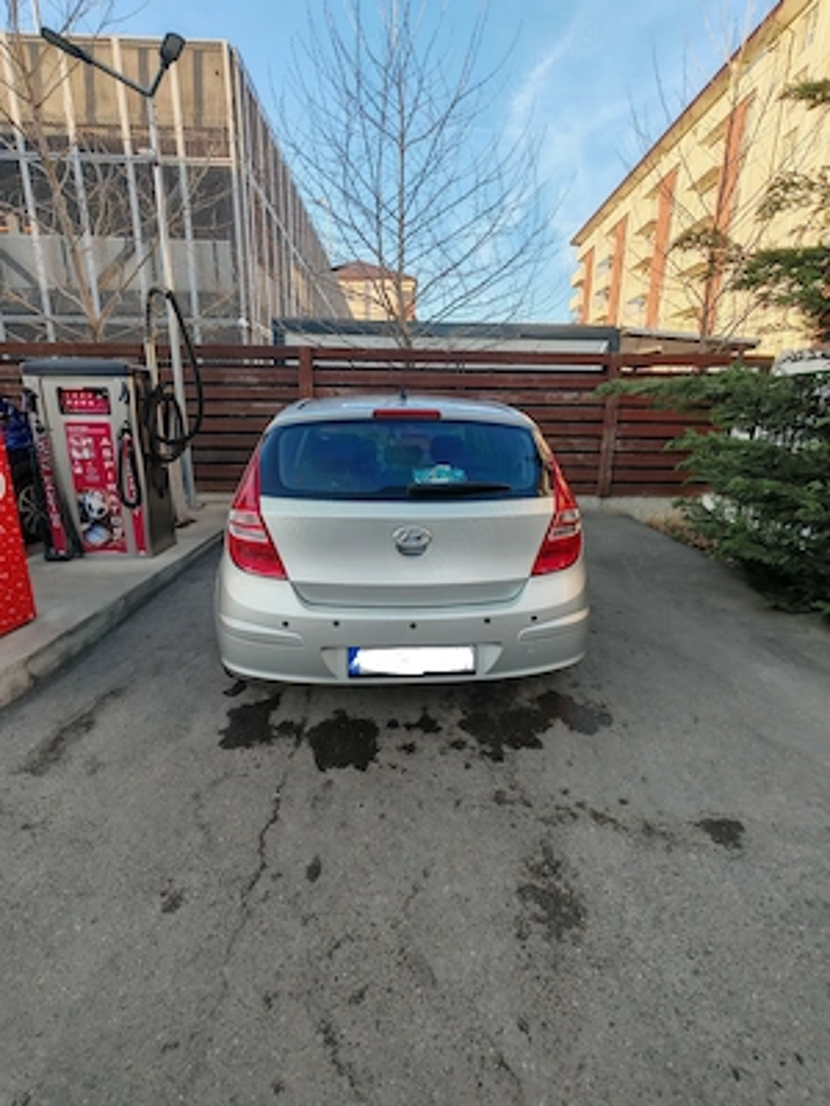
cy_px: 553
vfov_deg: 94.5
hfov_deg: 78.1
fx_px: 512
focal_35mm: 16
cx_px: 415
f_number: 2.2
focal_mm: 1.96
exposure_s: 1/300
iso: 50
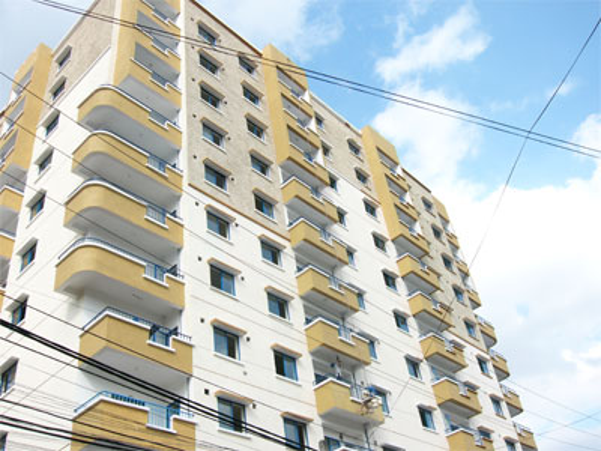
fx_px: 608
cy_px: 226
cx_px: 300
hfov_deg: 52.6
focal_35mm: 35
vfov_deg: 40.7
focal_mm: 5.8
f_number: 8
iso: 50
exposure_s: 1/60
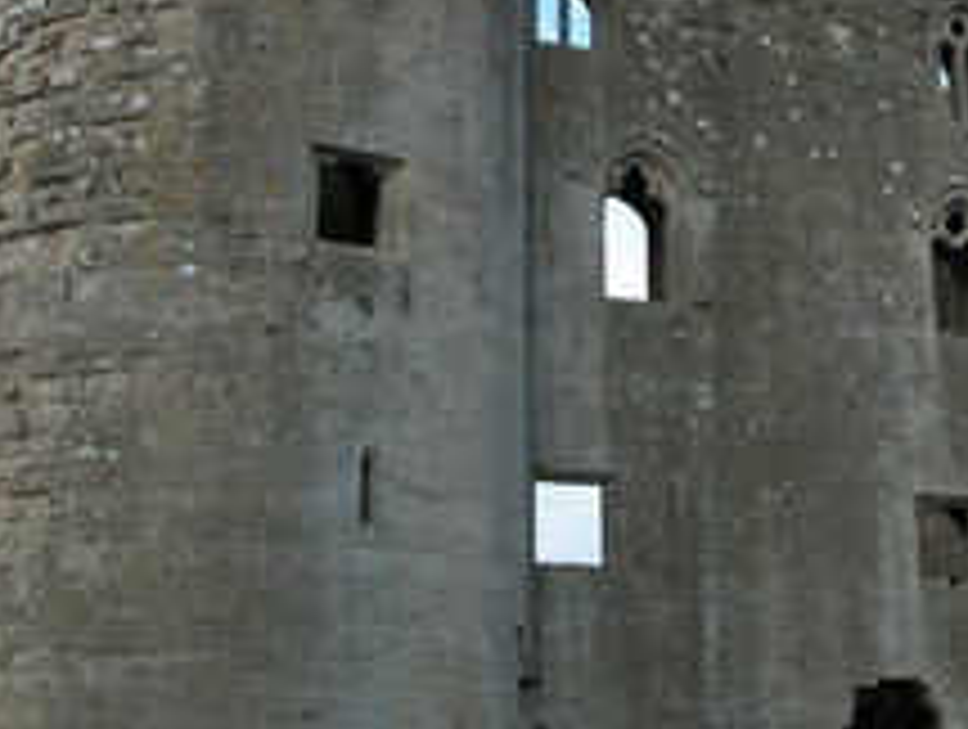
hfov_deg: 29.5
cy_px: 184
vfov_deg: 22.4
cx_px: 662
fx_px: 1821
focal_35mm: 65
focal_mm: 8.9
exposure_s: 1/239
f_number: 5
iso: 100
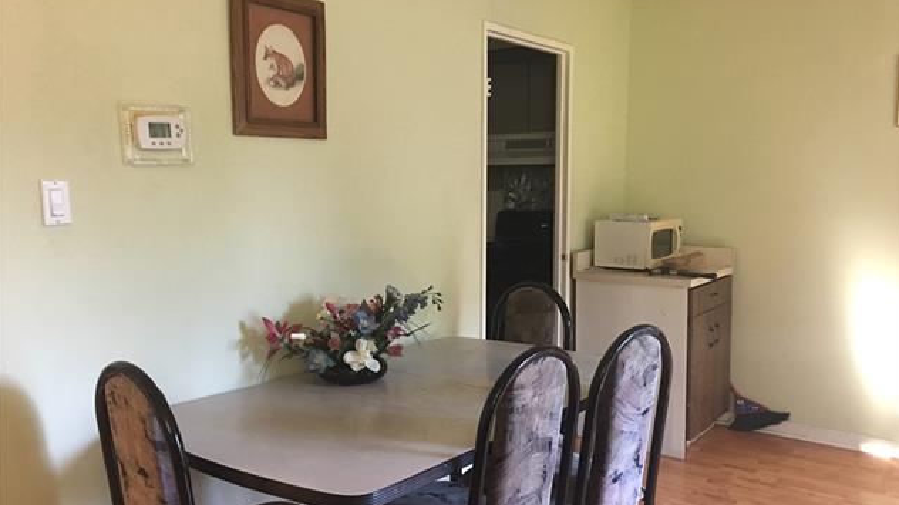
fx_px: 763
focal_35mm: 32
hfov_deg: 61.0
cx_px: 452
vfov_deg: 36.6
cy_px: 282
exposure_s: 1/15
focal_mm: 4.15
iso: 100
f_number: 2.2
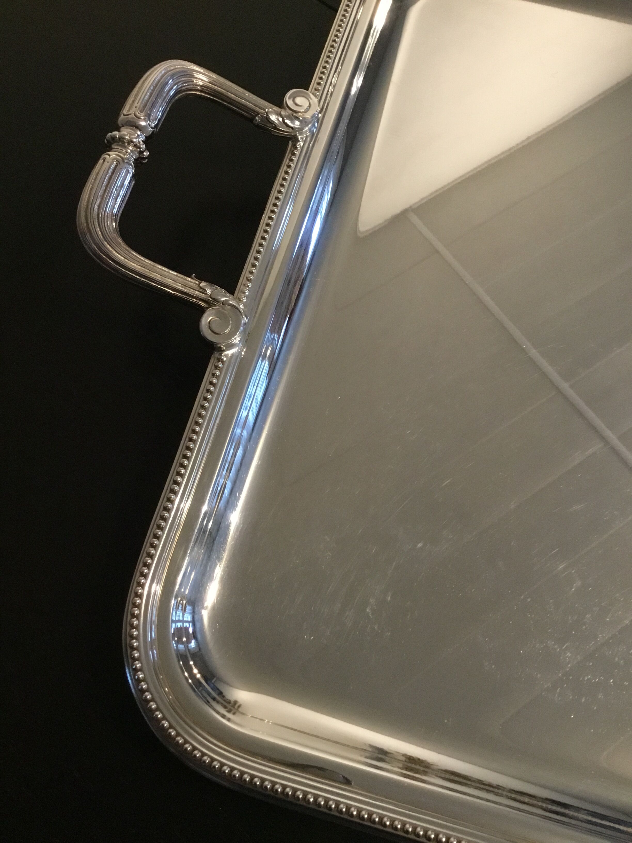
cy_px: 422
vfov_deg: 58.4
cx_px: 316
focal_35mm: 31
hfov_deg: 45.4
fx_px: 755
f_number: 2.4
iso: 250
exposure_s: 1/33
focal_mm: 3.3
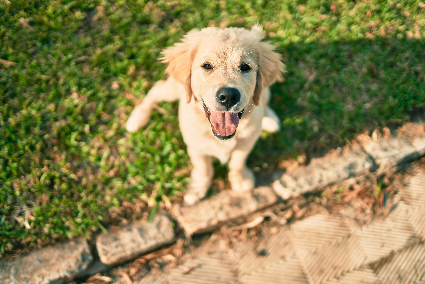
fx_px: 413
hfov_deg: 54.4
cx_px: 212
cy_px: 142
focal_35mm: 35
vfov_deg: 37.9
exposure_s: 1/3200
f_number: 1.4
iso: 100
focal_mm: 35
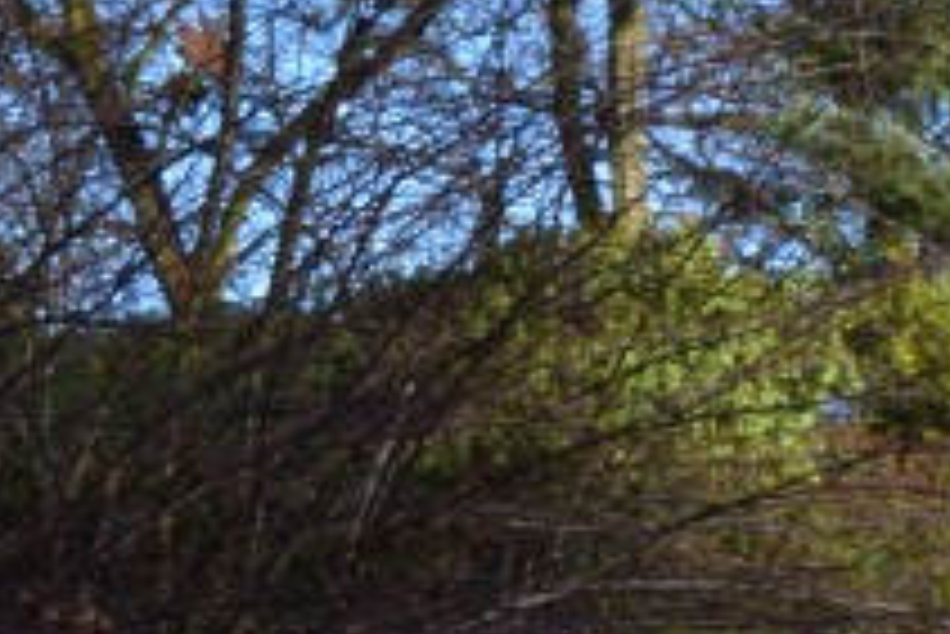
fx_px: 6522
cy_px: 1511
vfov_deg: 5.4
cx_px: 1355
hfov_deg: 8.2
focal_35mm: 247
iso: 400
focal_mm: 34
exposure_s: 1/250
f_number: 10
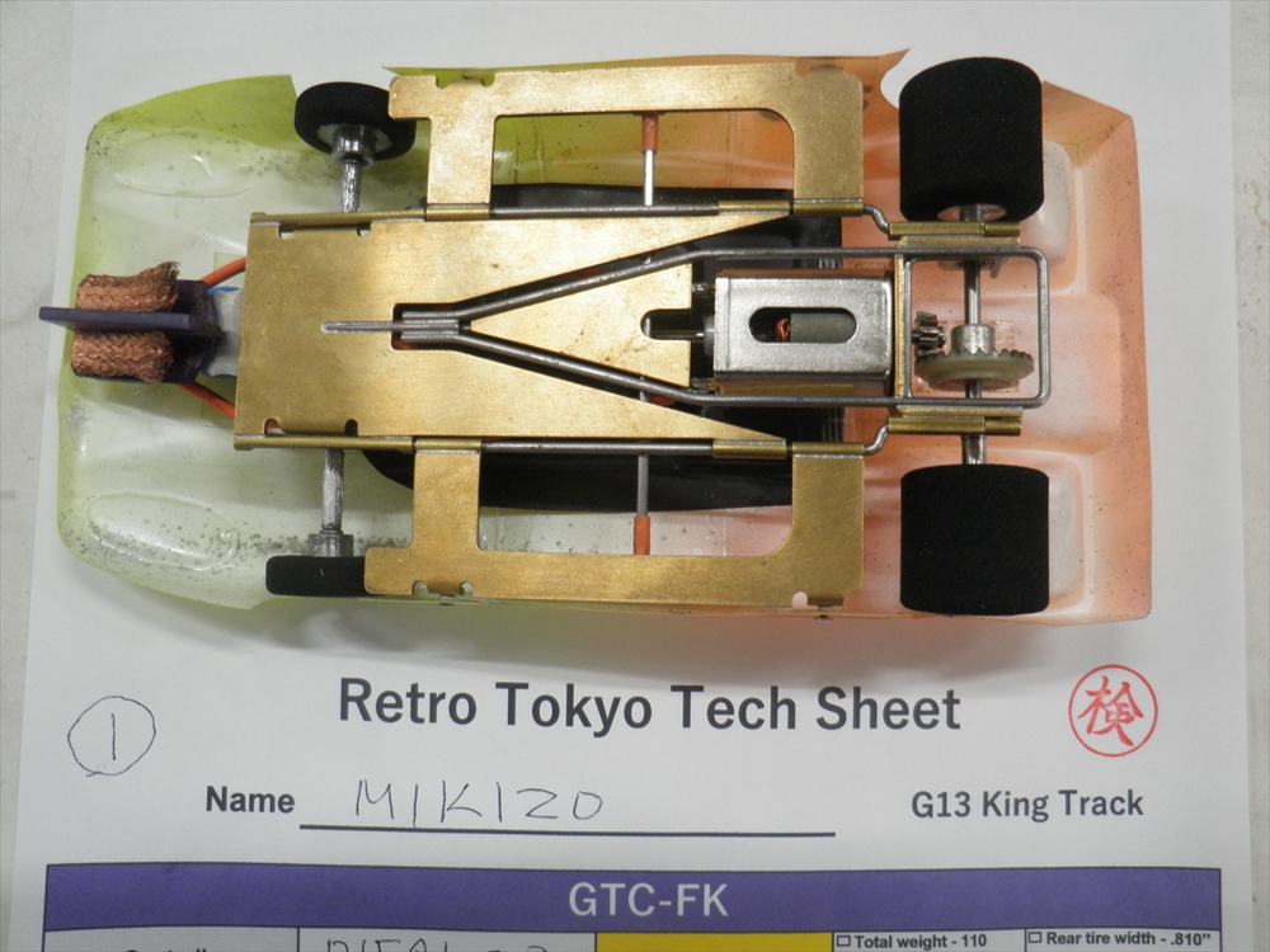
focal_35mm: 28
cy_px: 476
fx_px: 1027
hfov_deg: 63.4
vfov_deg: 49.7
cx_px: 635
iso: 160
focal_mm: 5
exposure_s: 1/30
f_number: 3
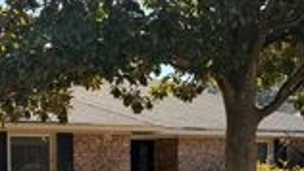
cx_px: 15
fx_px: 669
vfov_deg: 14.3
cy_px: 182
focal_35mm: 83
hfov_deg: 24.6
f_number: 1.78
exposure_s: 1/2232
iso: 100
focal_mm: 6.76
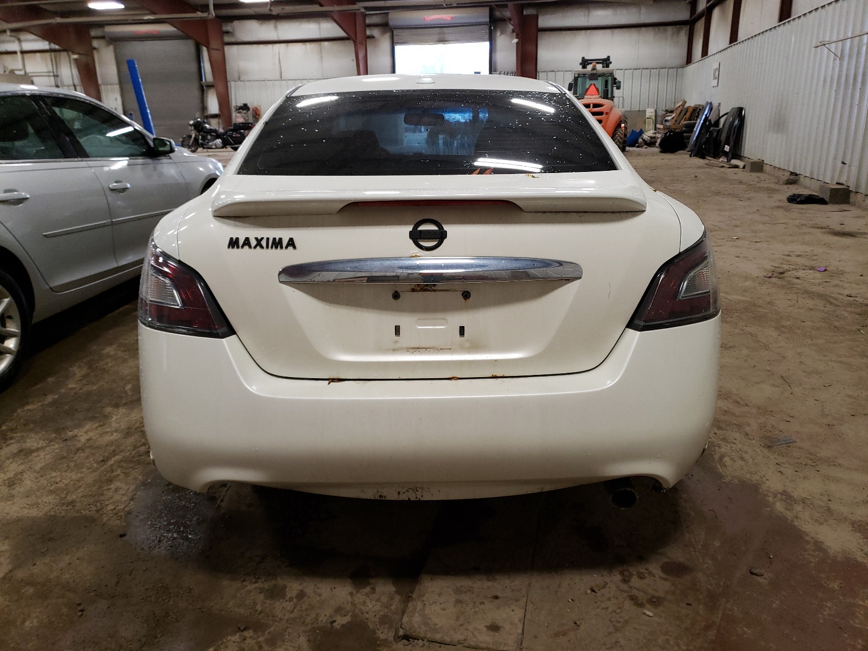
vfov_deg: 53.1
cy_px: 326
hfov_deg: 67.3
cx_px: 434
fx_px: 652
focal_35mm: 26
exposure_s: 1/60.2
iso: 177
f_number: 1.5
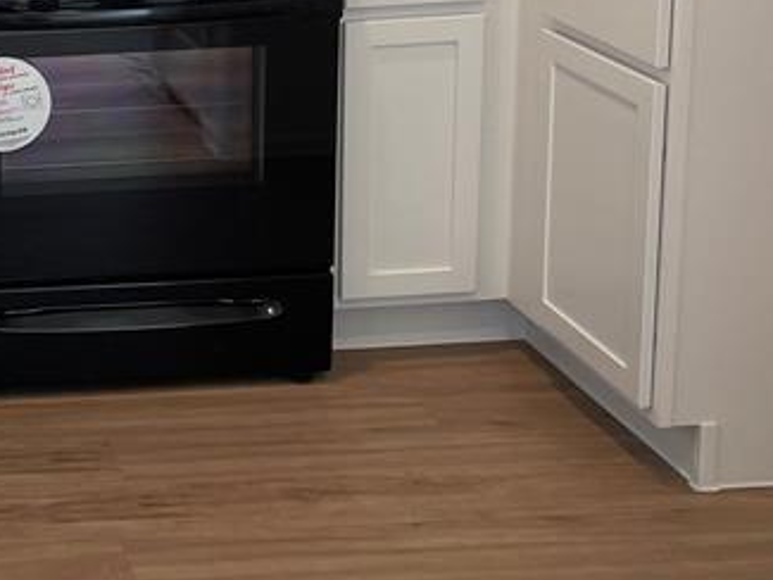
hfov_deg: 21.5
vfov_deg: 17.8
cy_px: 86
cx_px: -243
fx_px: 1832
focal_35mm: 82
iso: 100
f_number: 1.6
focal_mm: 5.1
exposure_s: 1/120
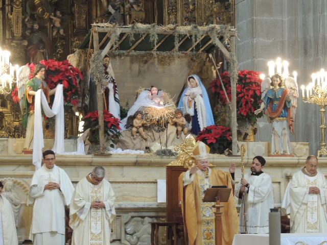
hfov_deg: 14.6
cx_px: 164
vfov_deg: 11.0
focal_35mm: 135
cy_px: 122
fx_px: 1275
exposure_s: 1/30
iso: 400
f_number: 4.3
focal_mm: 24
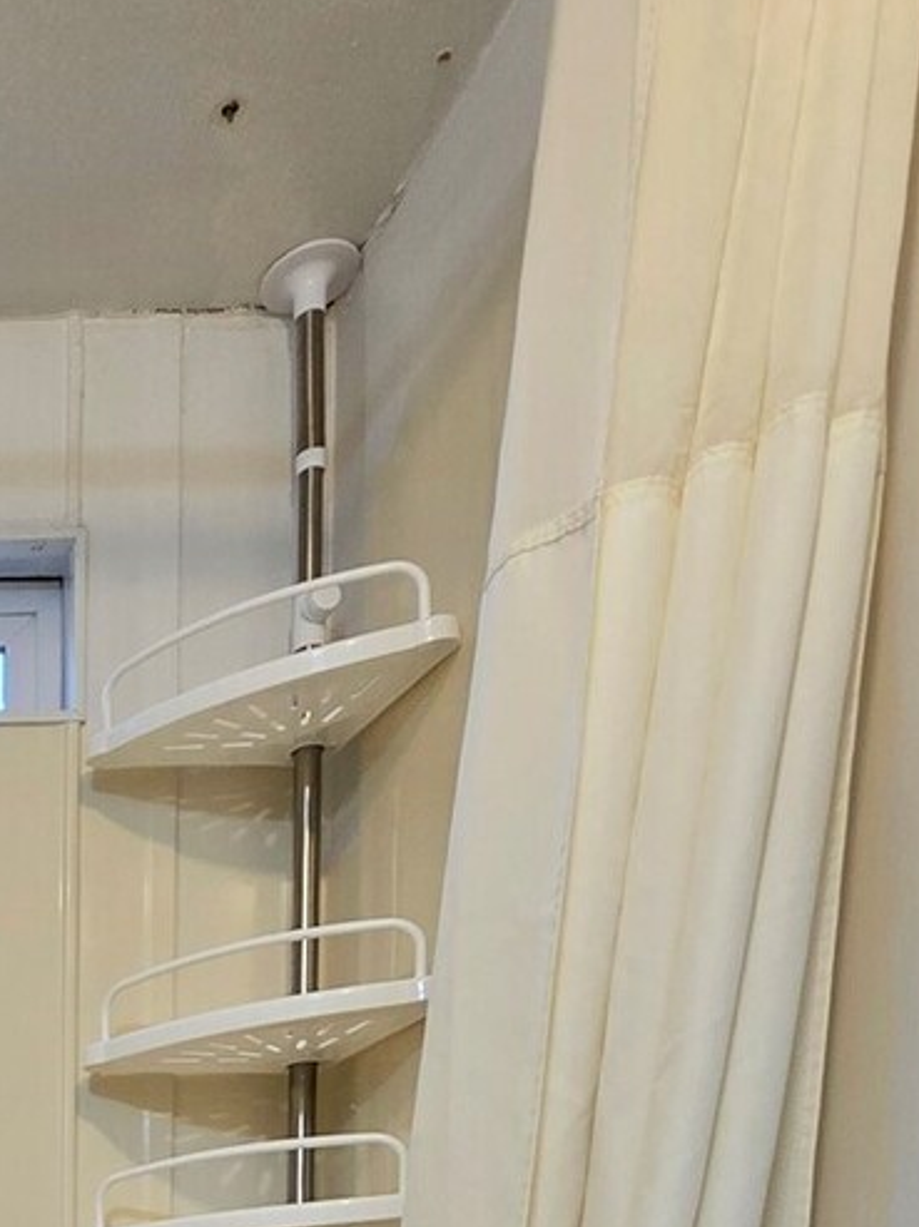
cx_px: -379
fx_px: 1347
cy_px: 1553
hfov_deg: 28.2
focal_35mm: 38
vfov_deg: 35.5
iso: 125
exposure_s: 1/60
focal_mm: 2.2
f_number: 2.2
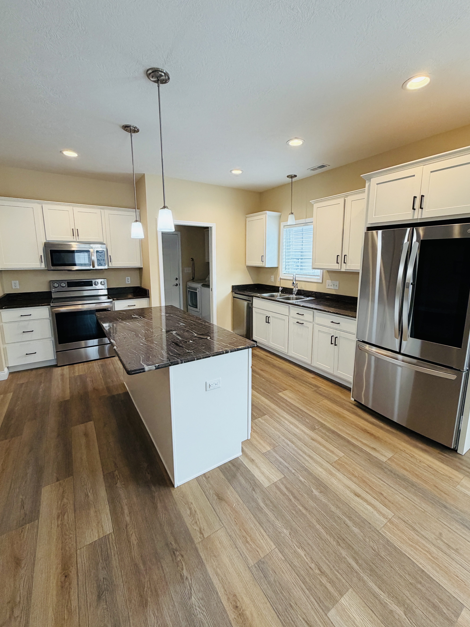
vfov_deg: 98.1
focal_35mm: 15
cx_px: 247
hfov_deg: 81.7
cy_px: 302
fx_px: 272
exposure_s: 1/120
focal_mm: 2.22
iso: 250
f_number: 2.2
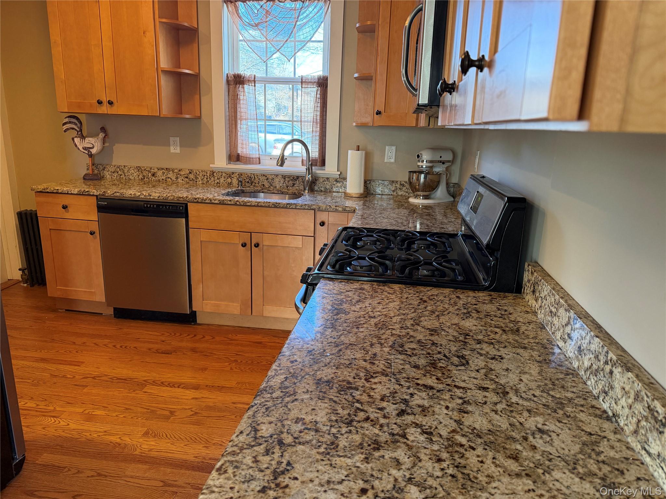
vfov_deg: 56.8
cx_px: 333
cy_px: 250
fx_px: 462
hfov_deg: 71.6
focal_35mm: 24
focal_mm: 6.76
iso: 250
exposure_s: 1/60
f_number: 1.78
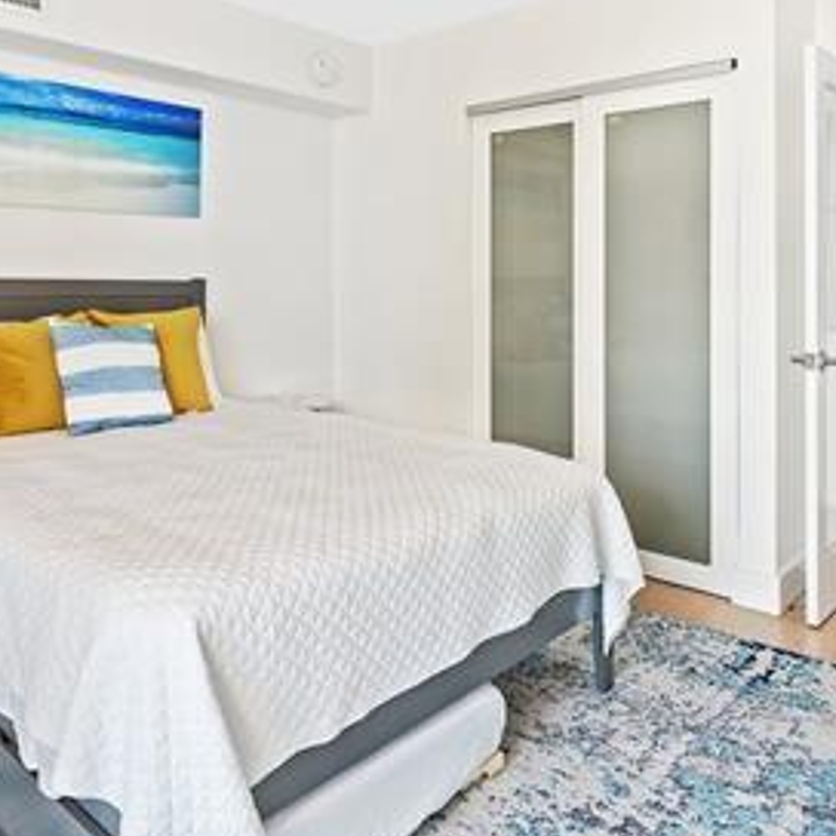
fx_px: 765
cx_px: 344
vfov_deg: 56.5
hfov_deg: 57.0
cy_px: 306
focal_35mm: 28
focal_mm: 14
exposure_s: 1/2.5
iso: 200
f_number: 8
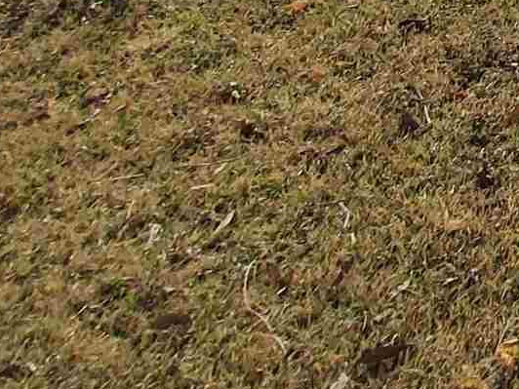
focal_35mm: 75
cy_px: -667
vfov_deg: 12.5
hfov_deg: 14.2
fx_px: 1124
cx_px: 1312
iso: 50
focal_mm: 1.8
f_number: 2.2
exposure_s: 1/1238
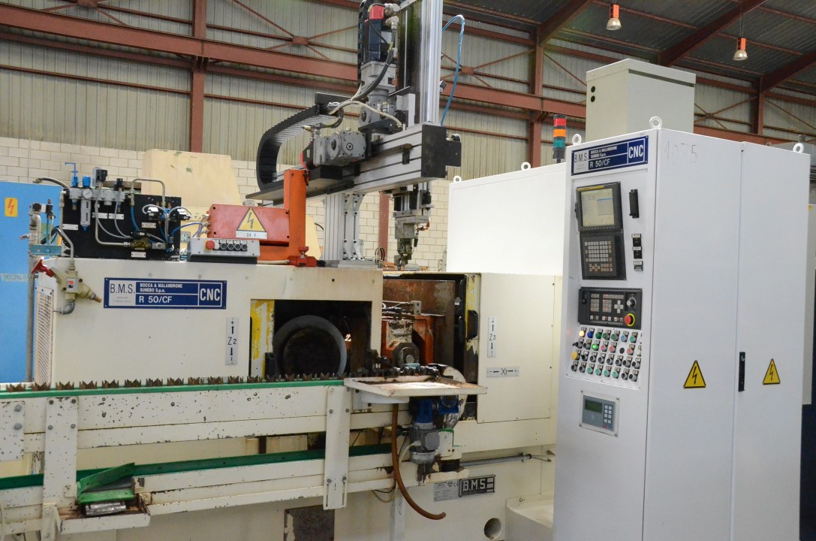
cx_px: 408
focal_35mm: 33
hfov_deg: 57.3
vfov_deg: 39.8
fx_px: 746
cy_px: 270
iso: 6400
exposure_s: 1/200
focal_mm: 22
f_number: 7.1
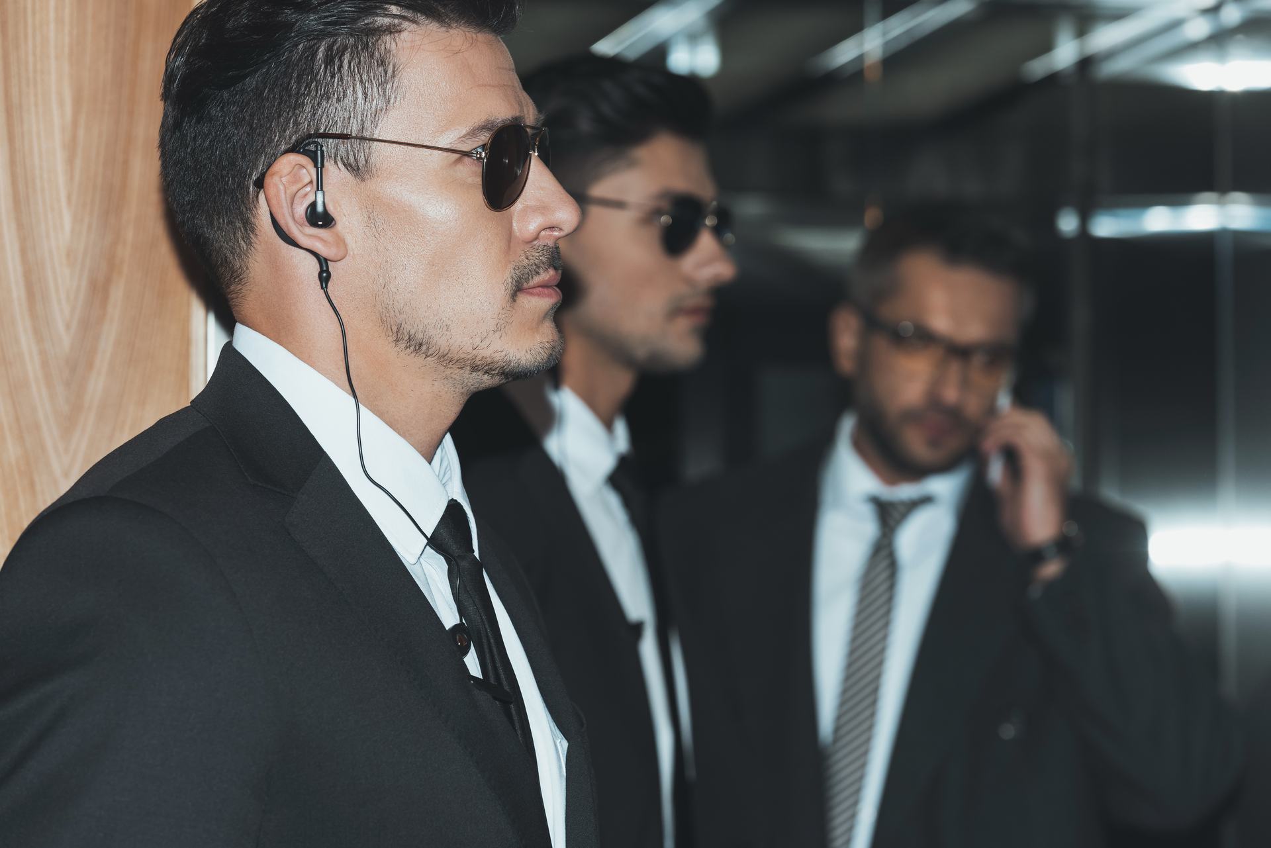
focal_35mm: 122
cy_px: 424
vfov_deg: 11.2
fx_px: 4308
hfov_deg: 16.8
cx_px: 636
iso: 500
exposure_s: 1/160
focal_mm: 122
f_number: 5.6
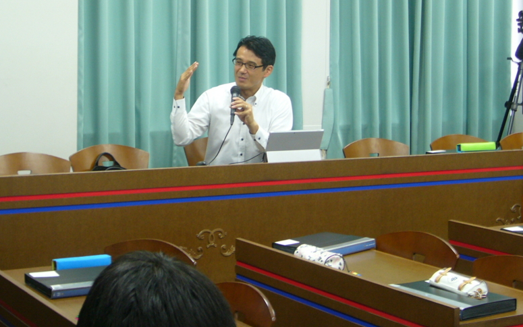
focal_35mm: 77
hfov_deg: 26.8
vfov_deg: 16.8
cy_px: 74
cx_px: 217
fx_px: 1098
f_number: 3.5
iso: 100
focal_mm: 9.1
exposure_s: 1/13
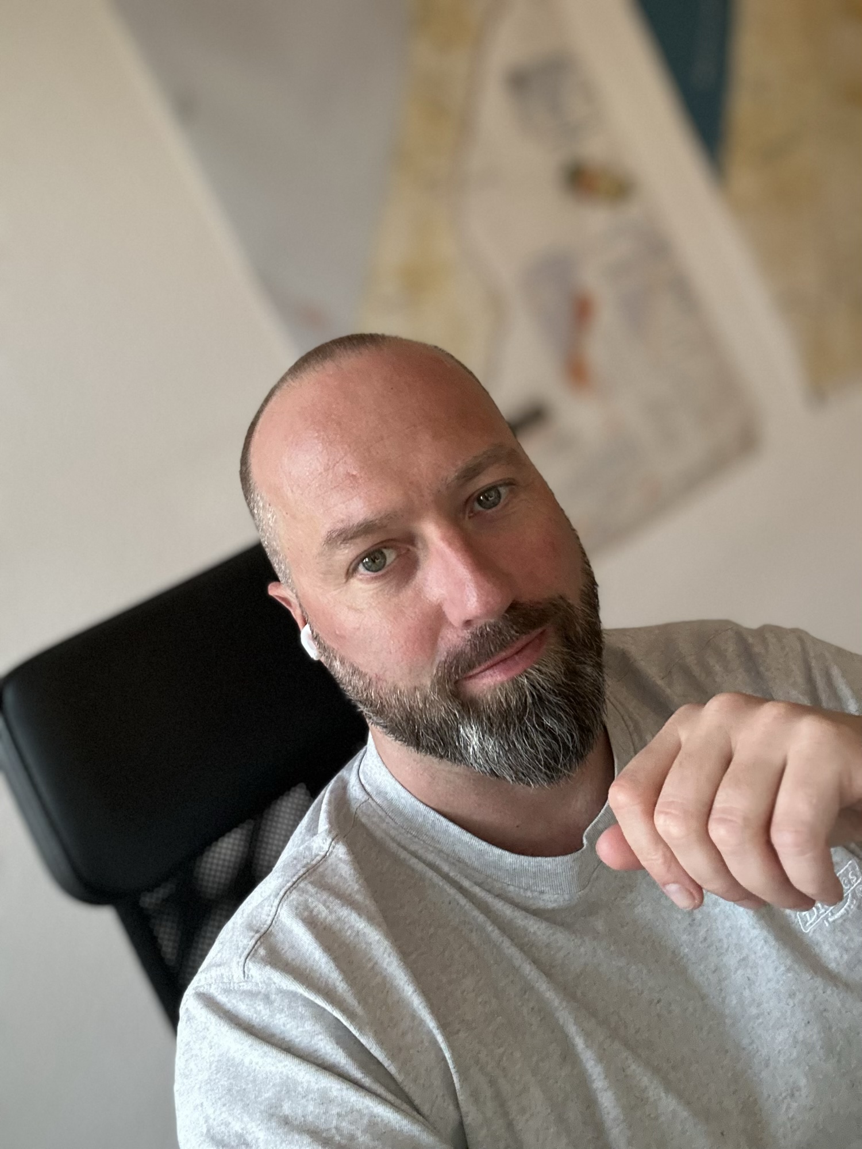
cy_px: 574
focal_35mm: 30
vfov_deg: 60.0
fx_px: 996
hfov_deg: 46.8
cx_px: 431
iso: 250
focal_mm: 2.69
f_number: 1.9
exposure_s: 1/60
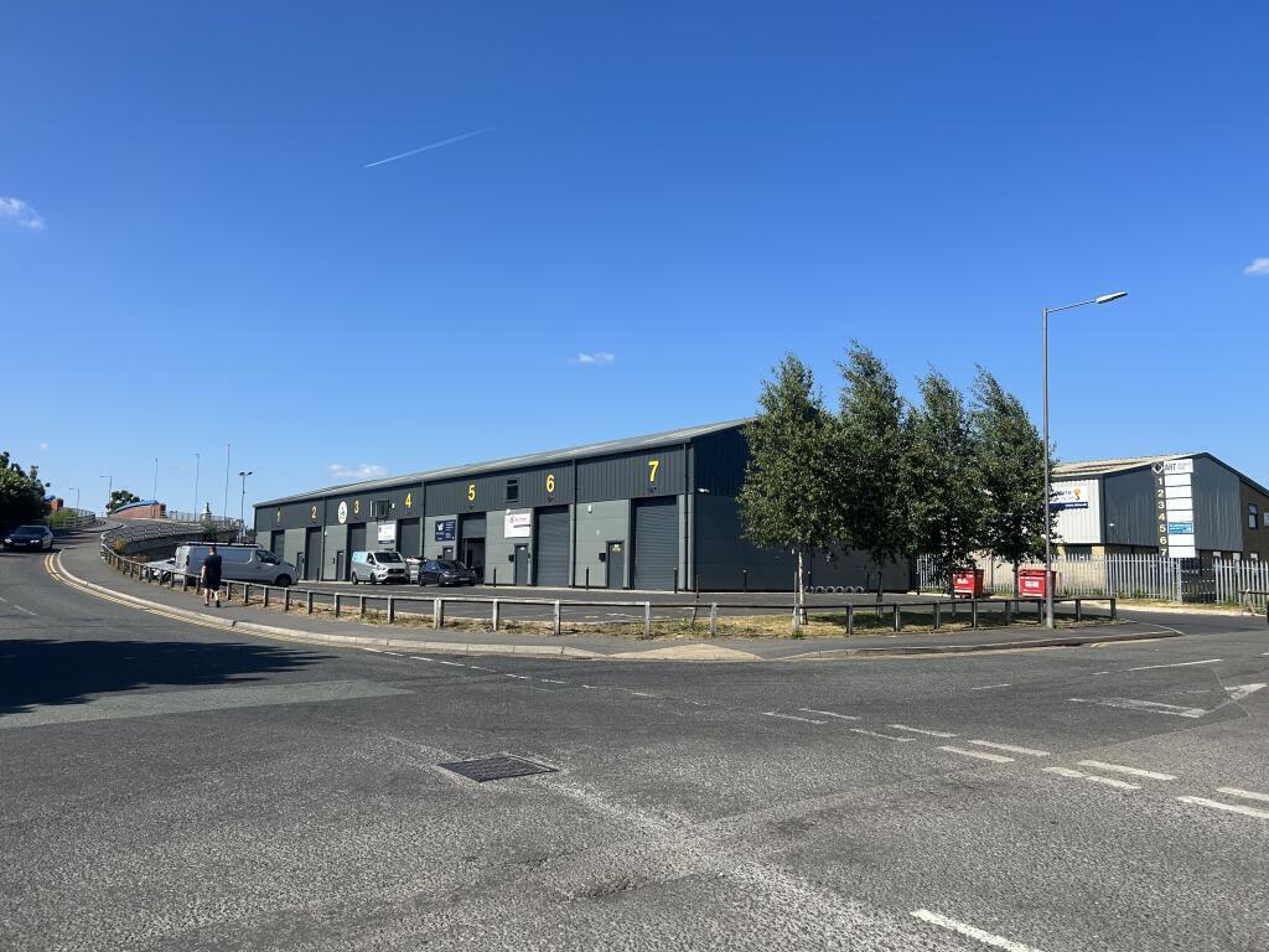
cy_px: 476
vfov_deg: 53.1
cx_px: 634
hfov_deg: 67.3
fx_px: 953
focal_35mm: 26
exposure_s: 1/4115
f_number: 1.5
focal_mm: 5.7
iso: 50
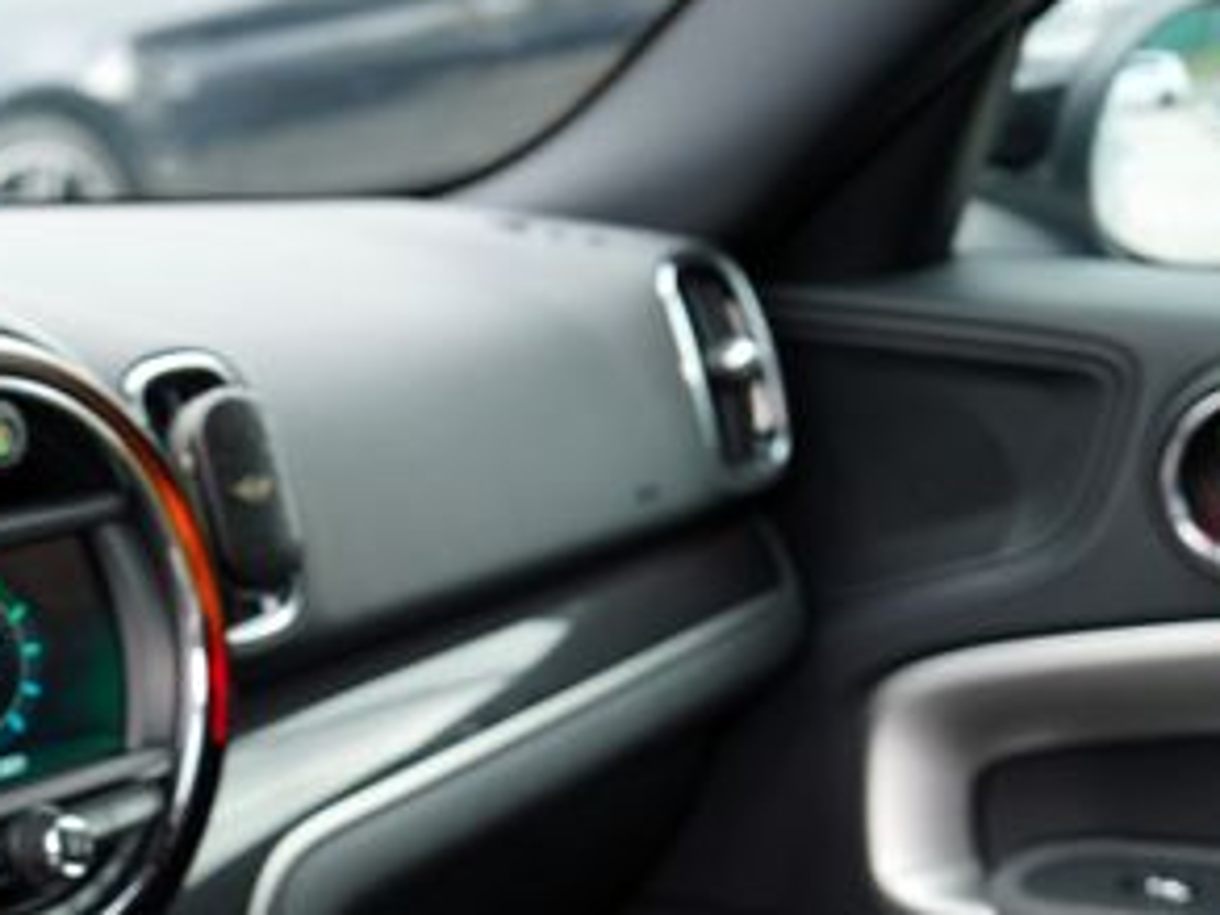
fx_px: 2855
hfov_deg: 22.2
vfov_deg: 17.4
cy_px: 1105
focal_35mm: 81
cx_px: -259
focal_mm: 24
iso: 100
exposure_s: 1/30
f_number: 3.2
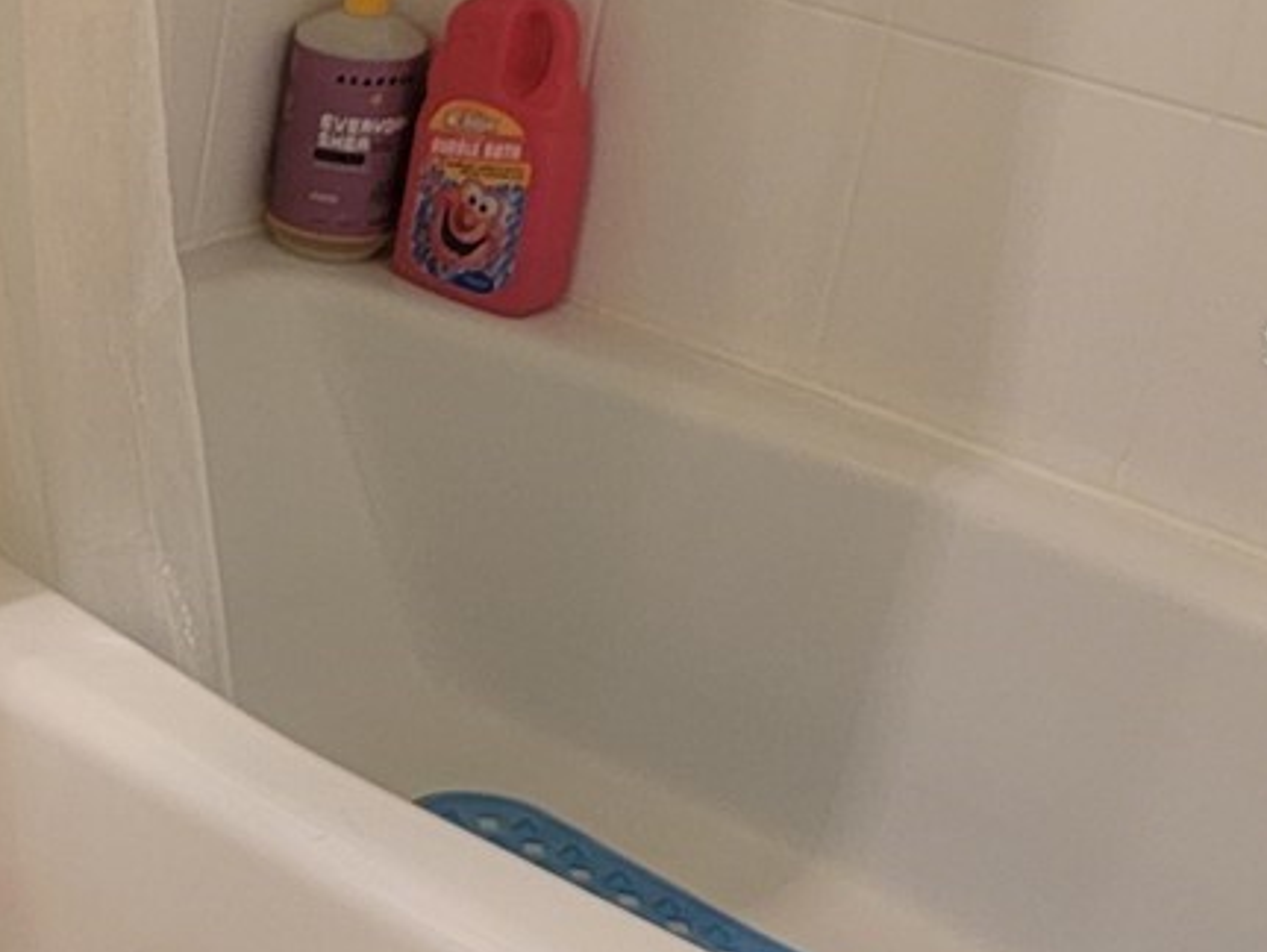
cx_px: -811
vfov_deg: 16.6
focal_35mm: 89
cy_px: 344
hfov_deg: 18.5
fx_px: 3260
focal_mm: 6.7
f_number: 1.8
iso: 250
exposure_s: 1/40
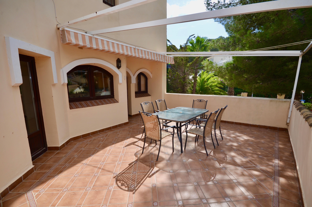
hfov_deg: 100.5
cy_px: 104
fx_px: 130
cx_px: 156
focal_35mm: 15
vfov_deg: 77.1
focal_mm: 10
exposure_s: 1/250
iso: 125
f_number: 8
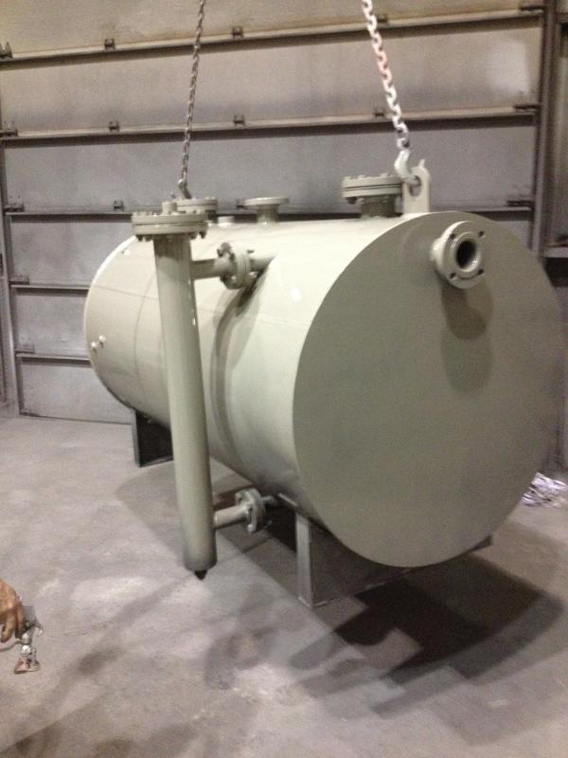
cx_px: 284
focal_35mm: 35
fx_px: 766
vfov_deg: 52.6
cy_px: 379
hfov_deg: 40.7
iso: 400
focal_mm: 4.28
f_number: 2.4
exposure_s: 1/15
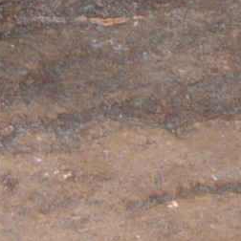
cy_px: -368
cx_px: 363
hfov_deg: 2.4
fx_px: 5750
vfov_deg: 2.4
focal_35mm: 730
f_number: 5.3
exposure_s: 1/60
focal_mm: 48
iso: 400
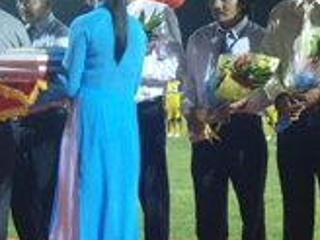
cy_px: 126
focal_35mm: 134
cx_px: 220
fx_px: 1239
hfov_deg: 14.7
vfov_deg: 11.1
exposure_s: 1/30
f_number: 3.1
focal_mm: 9.2
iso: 200
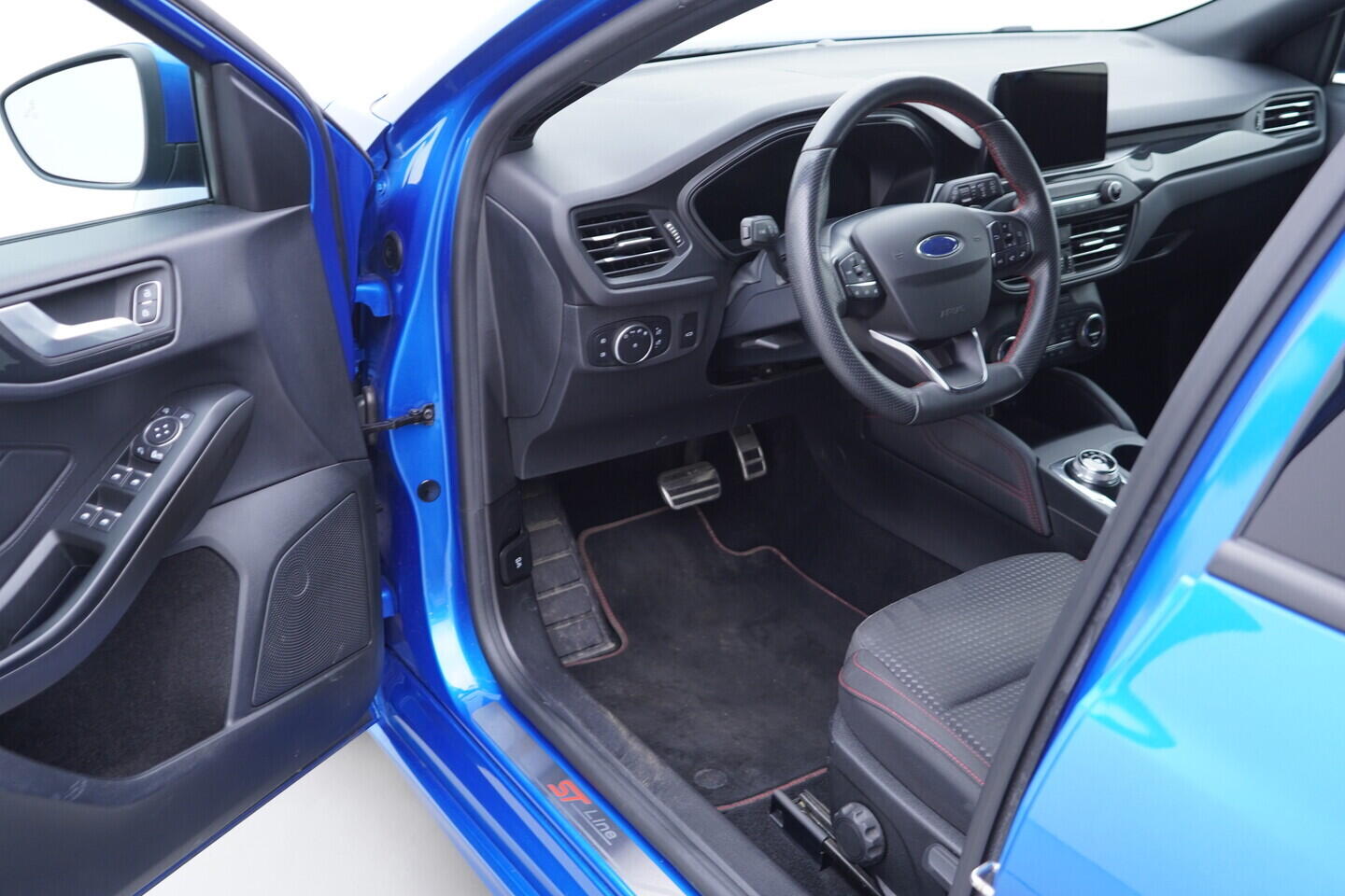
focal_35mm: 36
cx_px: 672
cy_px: 448
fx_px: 1345
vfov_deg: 36.9
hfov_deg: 53.1
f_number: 2.8
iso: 250
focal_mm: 24
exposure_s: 1/40
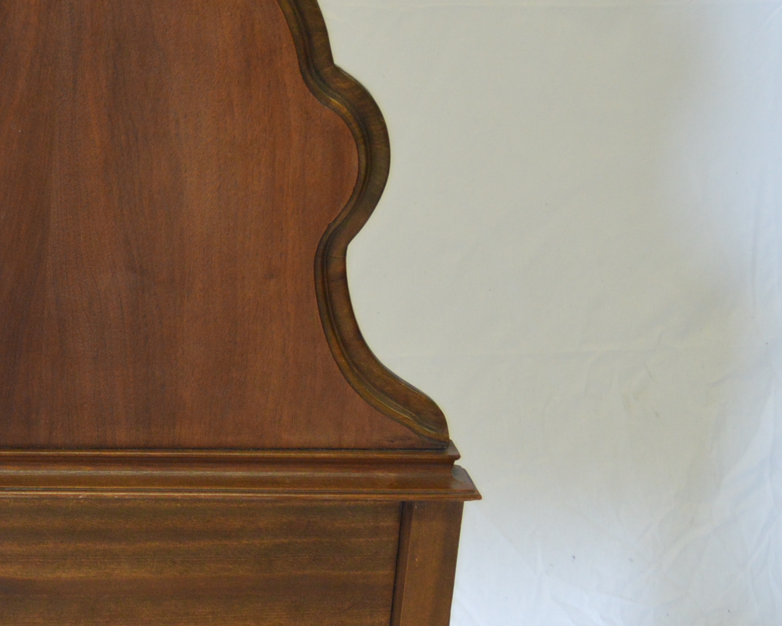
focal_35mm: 110
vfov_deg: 14.0
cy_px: 272
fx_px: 2550
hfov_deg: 16.8
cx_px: -126
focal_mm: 31
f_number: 4.2
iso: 800
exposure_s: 1/30
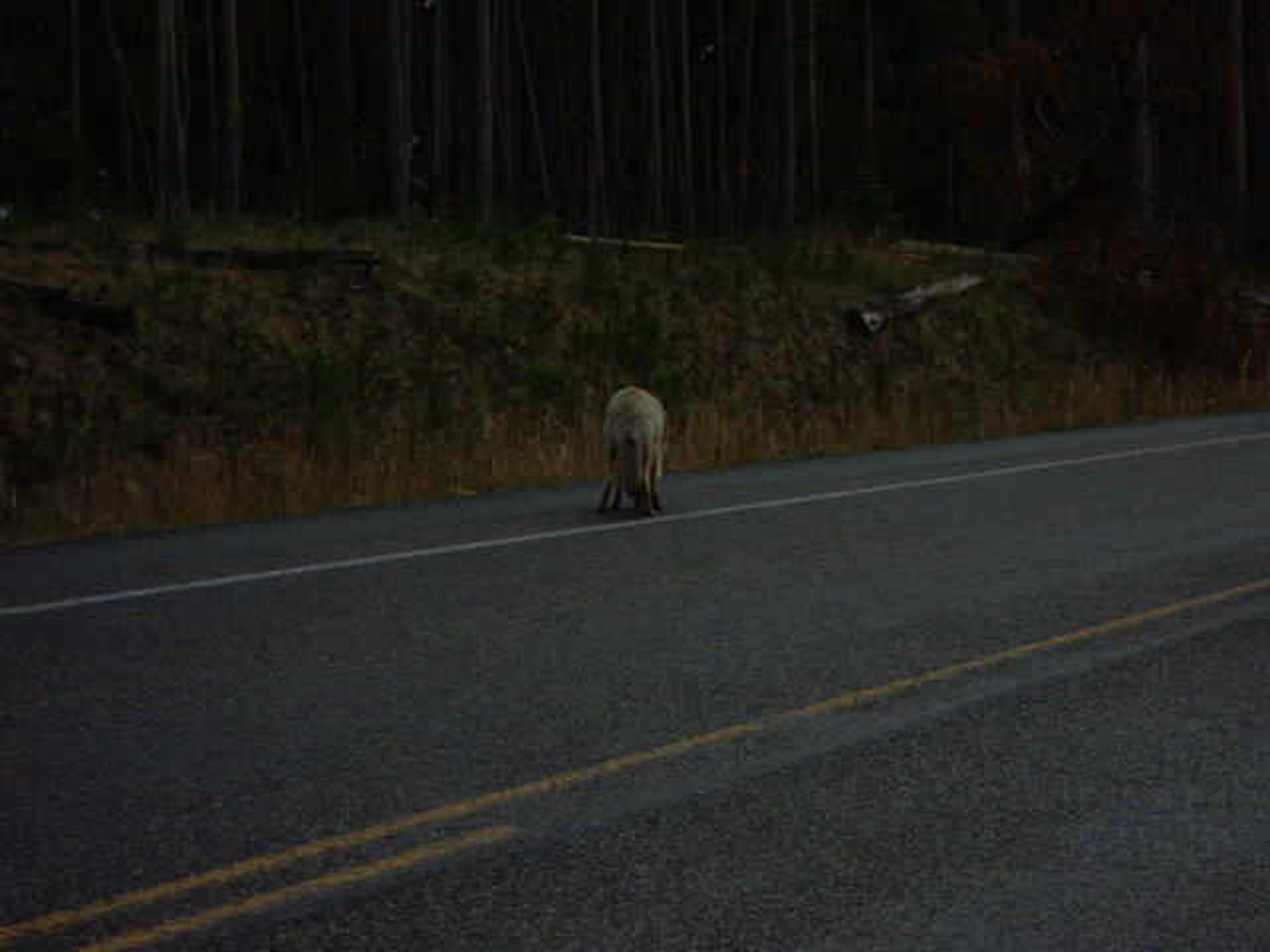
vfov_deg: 13.0
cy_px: 476
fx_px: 4182
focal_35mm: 114
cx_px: 635
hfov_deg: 17.3
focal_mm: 18.6
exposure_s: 1/125
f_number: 5.2
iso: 200
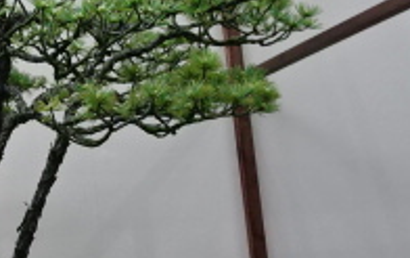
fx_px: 928
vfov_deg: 15.7
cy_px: 197
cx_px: -169
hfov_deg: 21.6
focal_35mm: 83
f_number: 3.5
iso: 250
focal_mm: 4.1
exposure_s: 1/30
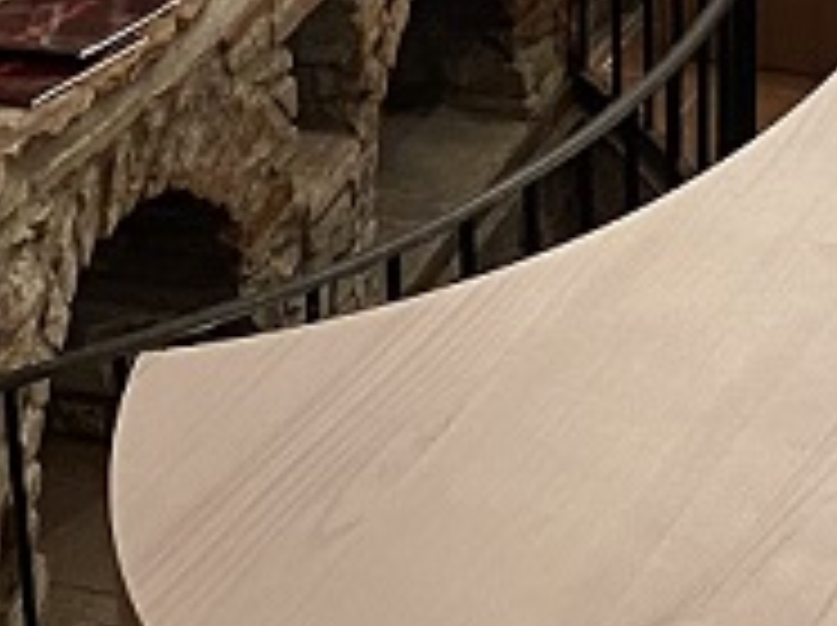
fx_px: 3815
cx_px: 572
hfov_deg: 12.5
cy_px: -646
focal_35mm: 158
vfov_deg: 8.8
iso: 160
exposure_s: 1/50
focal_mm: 4.25
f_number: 1.8
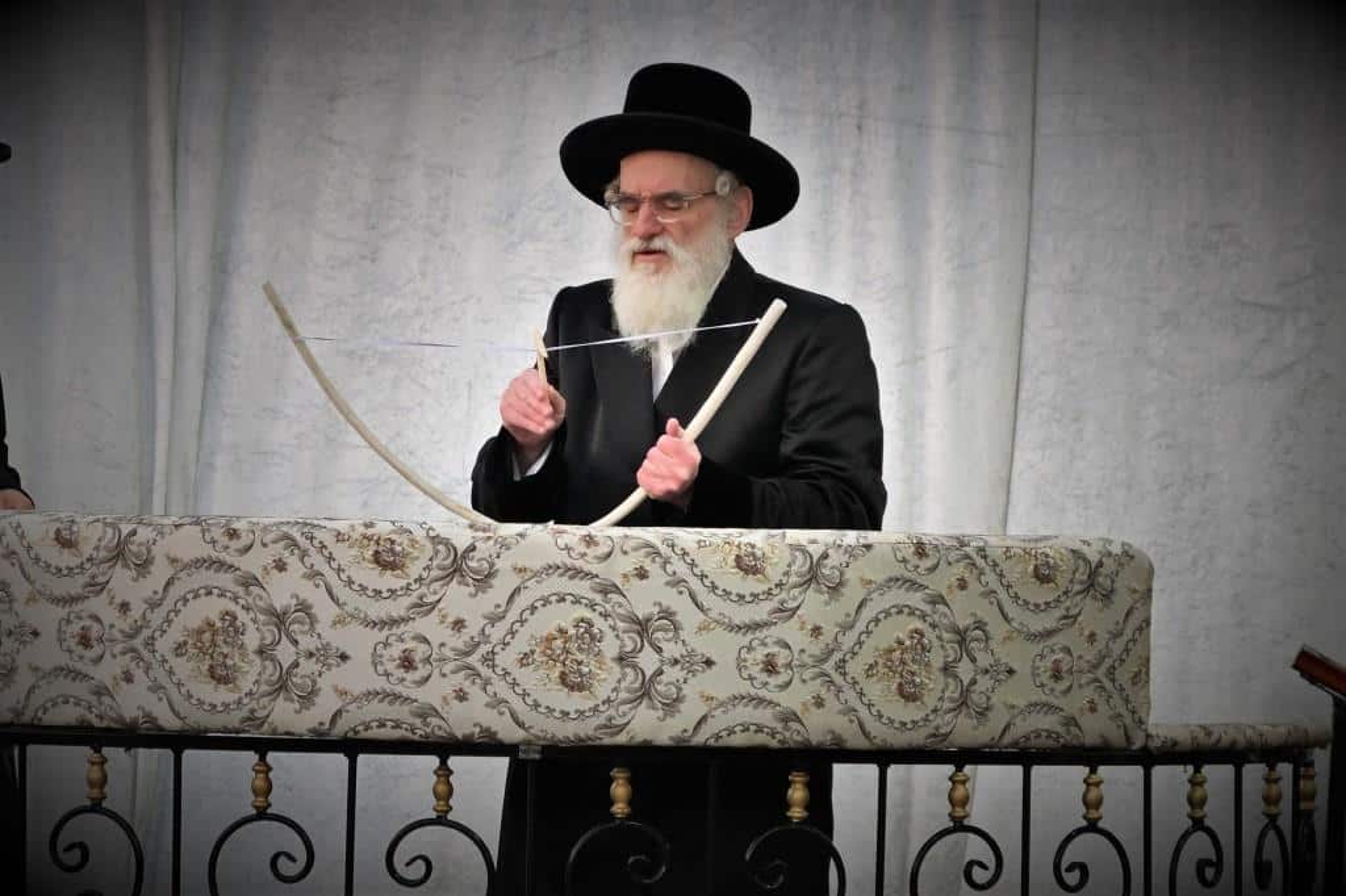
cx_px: 673
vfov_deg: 7.6
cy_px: 448
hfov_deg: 11.4
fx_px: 6727
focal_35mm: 180
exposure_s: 1/320
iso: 640
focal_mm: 120
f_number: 4
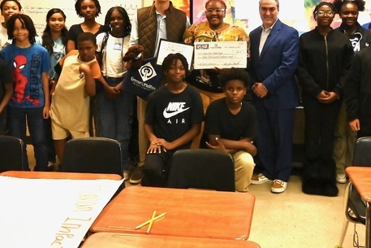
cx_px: 234
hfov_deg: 46.0
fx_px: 433
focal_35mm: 42
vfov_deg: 31.4
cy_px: 65
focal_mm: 24
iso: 8000
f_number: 11
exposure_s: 1/160
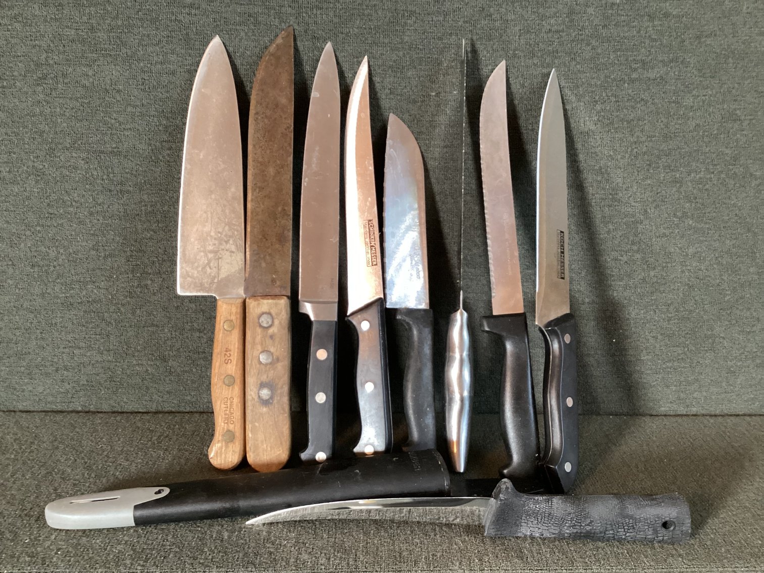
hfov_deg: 58.3
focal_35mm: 31
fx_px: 684
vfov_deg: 45.4
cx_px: 382
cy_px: 286
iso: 320
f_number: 2.4
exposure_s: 1/33
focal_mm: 3.3
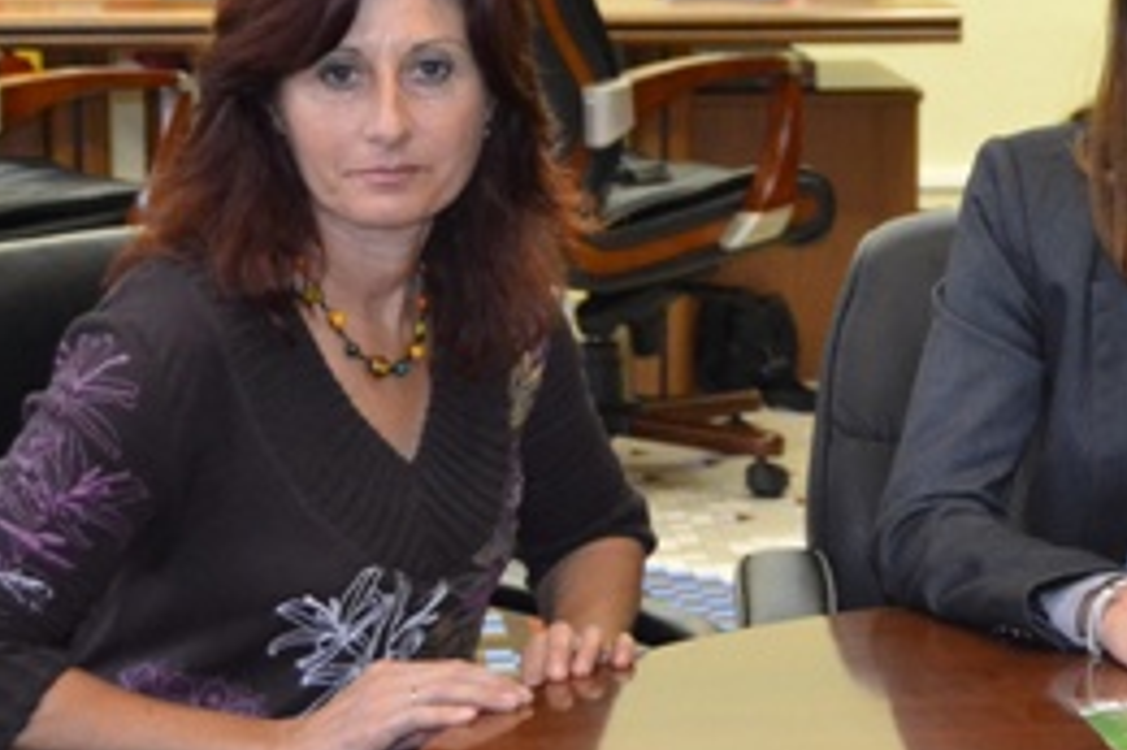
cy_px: 128
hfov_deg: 15.5
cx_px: 1231
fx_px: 4043
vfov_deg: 10.6
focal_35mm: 129
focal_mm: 35
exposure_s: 1/60
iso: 2200
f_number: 4.5
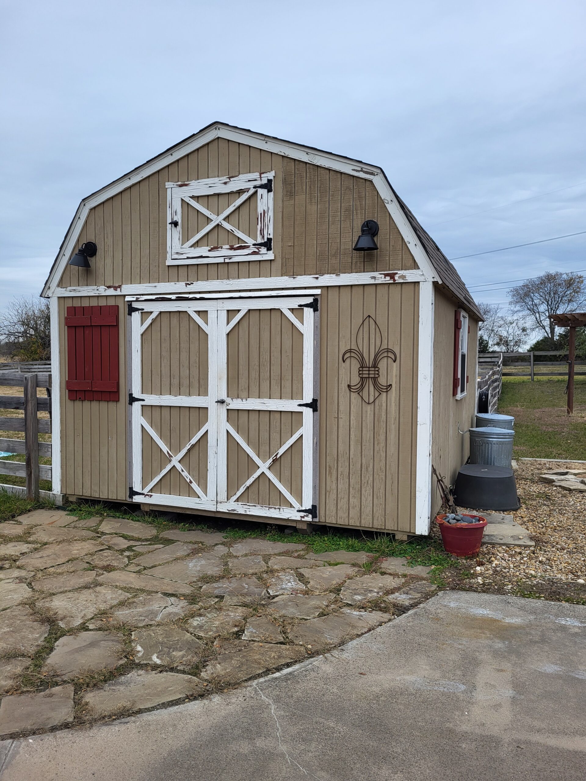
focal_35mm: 26
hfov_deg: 53.1
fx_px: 587
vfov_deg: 67.3
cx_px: 293
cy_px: 390
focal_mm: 5.4
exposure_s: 1/1258
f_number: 1.8
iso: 40
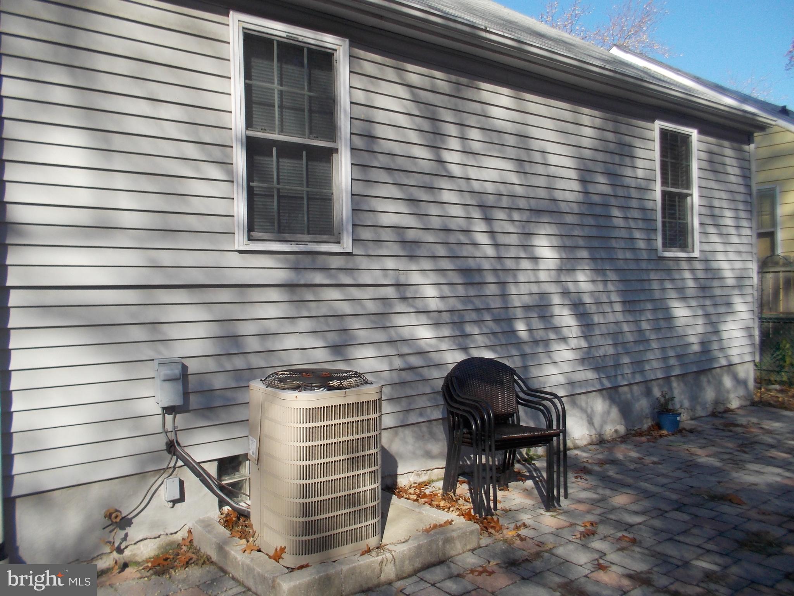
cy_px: 298
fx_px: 665
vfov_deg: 48.2
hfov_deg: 61.7
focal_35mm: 29
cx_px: 397
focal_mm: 4.1
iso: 80
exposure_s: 1/500
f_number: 3.3
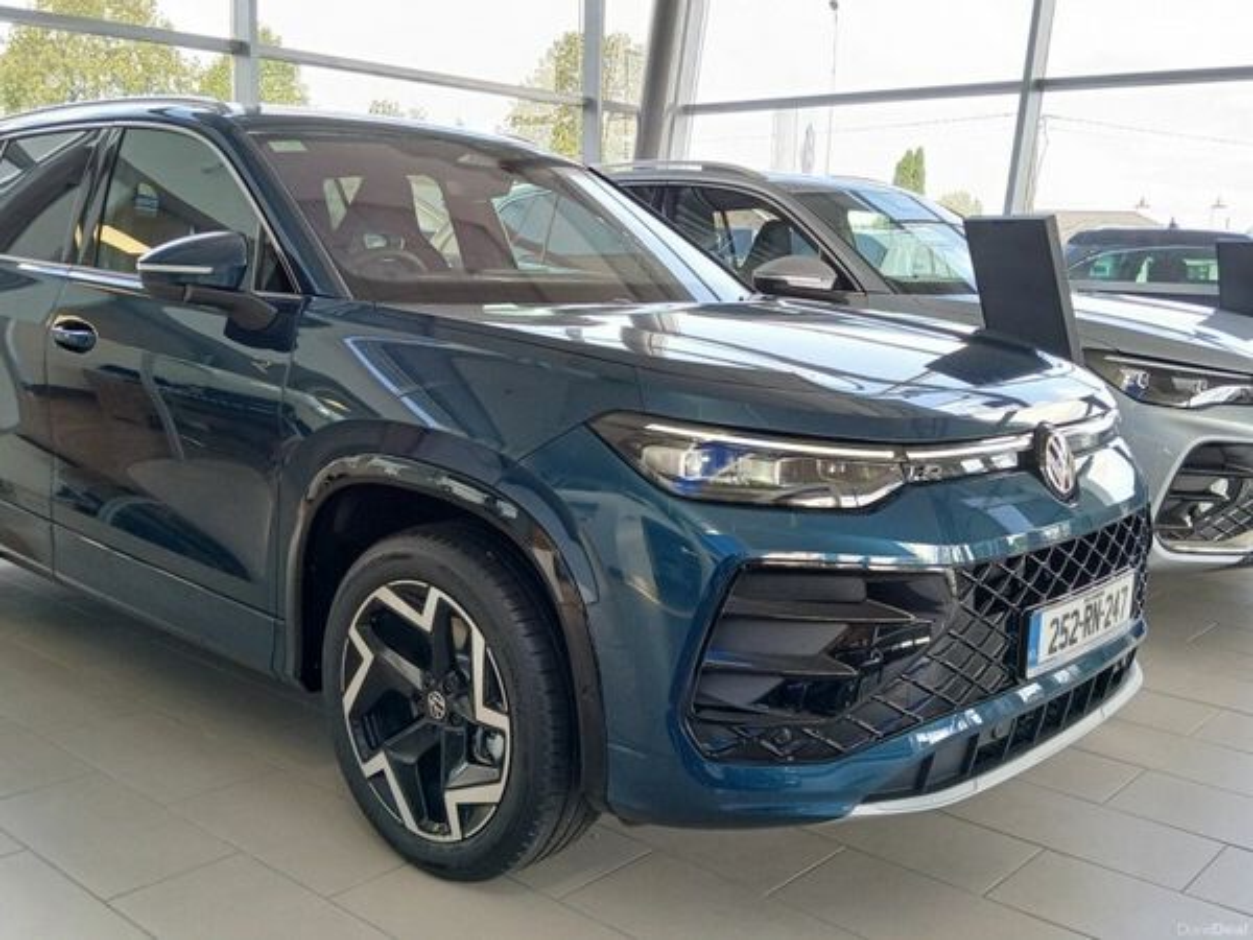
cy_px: 470
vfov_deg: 53.1
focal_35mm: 26
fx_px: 941
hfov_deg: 67.3
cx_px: 626
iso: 40
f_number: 1.8
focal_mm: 3.98
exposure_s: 1/50
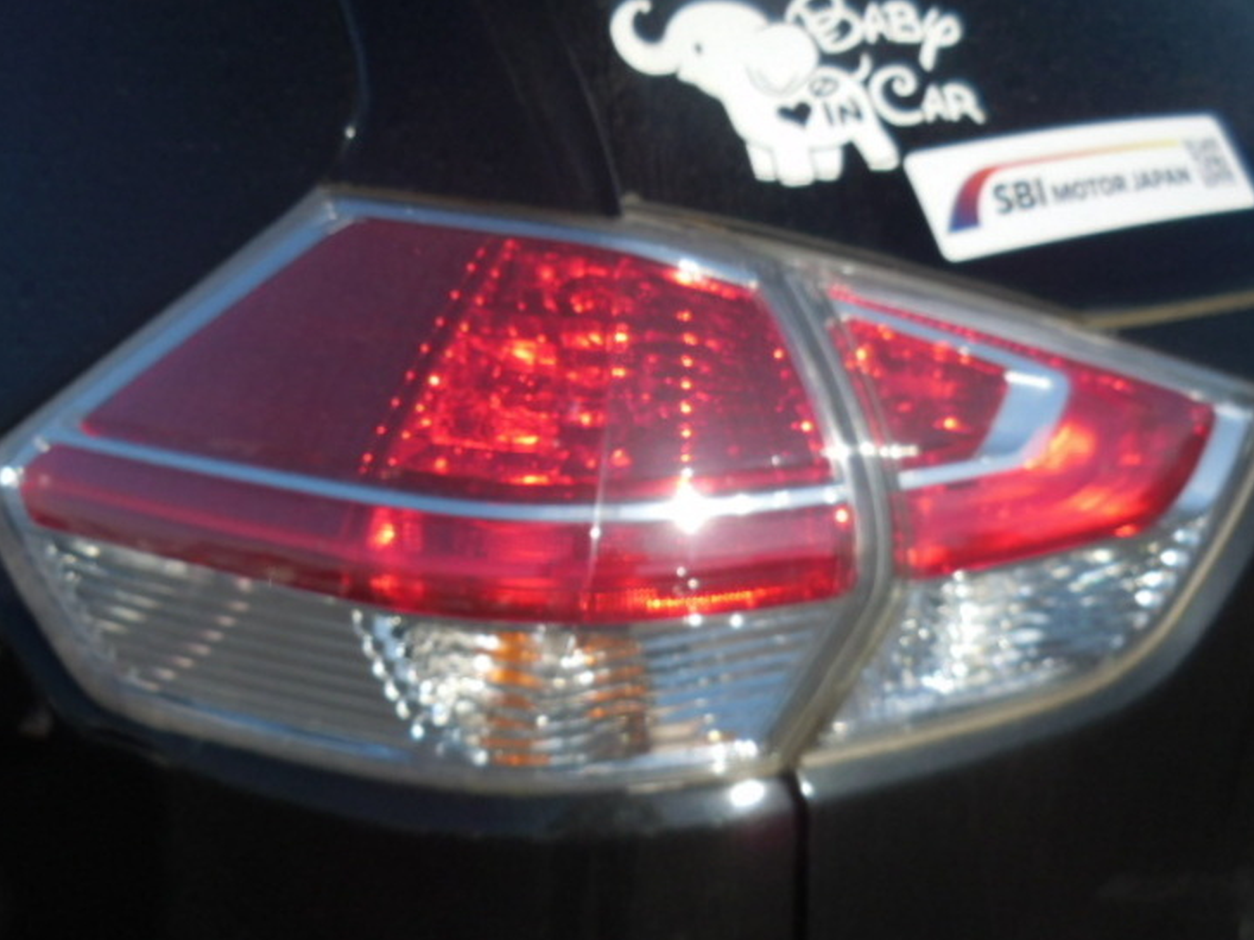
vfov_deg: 33.6
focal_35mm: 43
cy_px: 461
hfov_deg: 43.9
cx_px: 625
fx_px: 1557
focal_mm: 7
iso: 125
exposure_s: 1/1250
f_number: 3.9
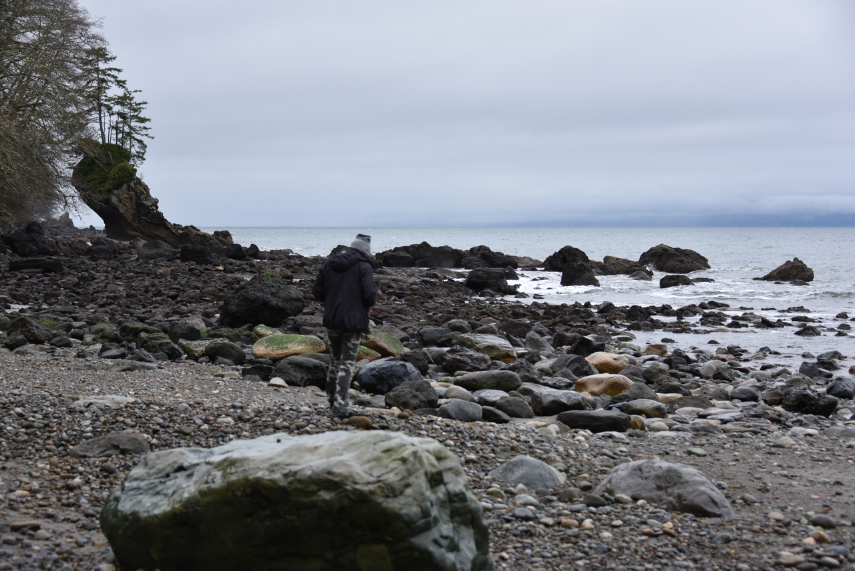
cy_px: 286
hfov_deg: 28.8
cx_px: 428
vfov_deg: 19.5
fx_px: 1663
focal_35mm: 70
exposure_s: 1/160
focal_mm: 70
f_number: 5.6
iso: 100
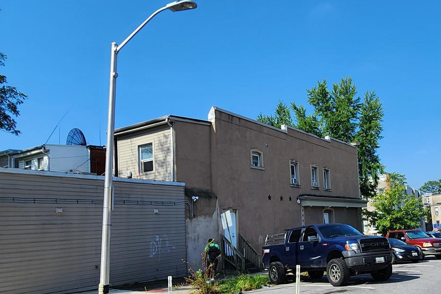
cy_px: 190
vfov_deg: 43.1
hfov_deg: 60.7
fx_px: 367
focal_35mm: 30
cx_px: 289
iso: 50
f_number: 2.2
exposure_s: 1/1761
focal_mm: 2.2
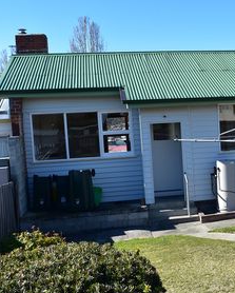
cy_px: 164
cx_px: 241
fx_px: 495
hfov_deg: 25.3
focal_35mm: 57
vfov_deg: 33.0
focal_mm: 24
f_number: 10
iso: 400
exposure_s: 1/320
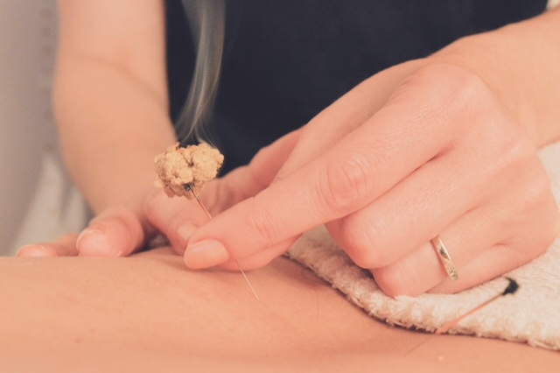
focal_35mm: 68
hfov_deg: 29.9
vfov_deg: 20.1
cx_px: 280
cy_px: 186
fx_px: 1049
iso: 6400
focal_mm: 45
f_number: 11
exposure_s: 1/6
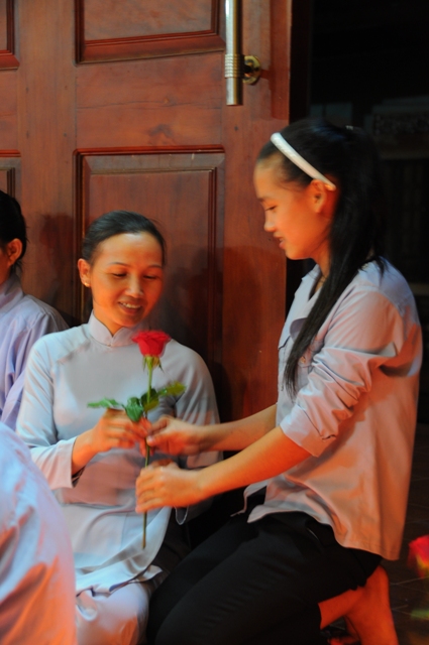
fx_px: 1398
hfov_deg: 17.4
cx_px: 214
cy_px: 322
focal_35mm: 78
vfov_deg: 26.0
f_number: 4.8
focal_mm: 52
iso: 500
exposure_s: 1/2
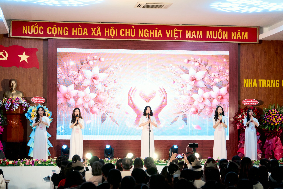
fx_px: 649
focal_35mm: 82
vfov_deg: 16.6
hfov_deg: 24.6
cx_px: 142
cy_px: 94
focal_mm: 55
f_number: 2.8
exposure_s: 1/250
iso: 2000
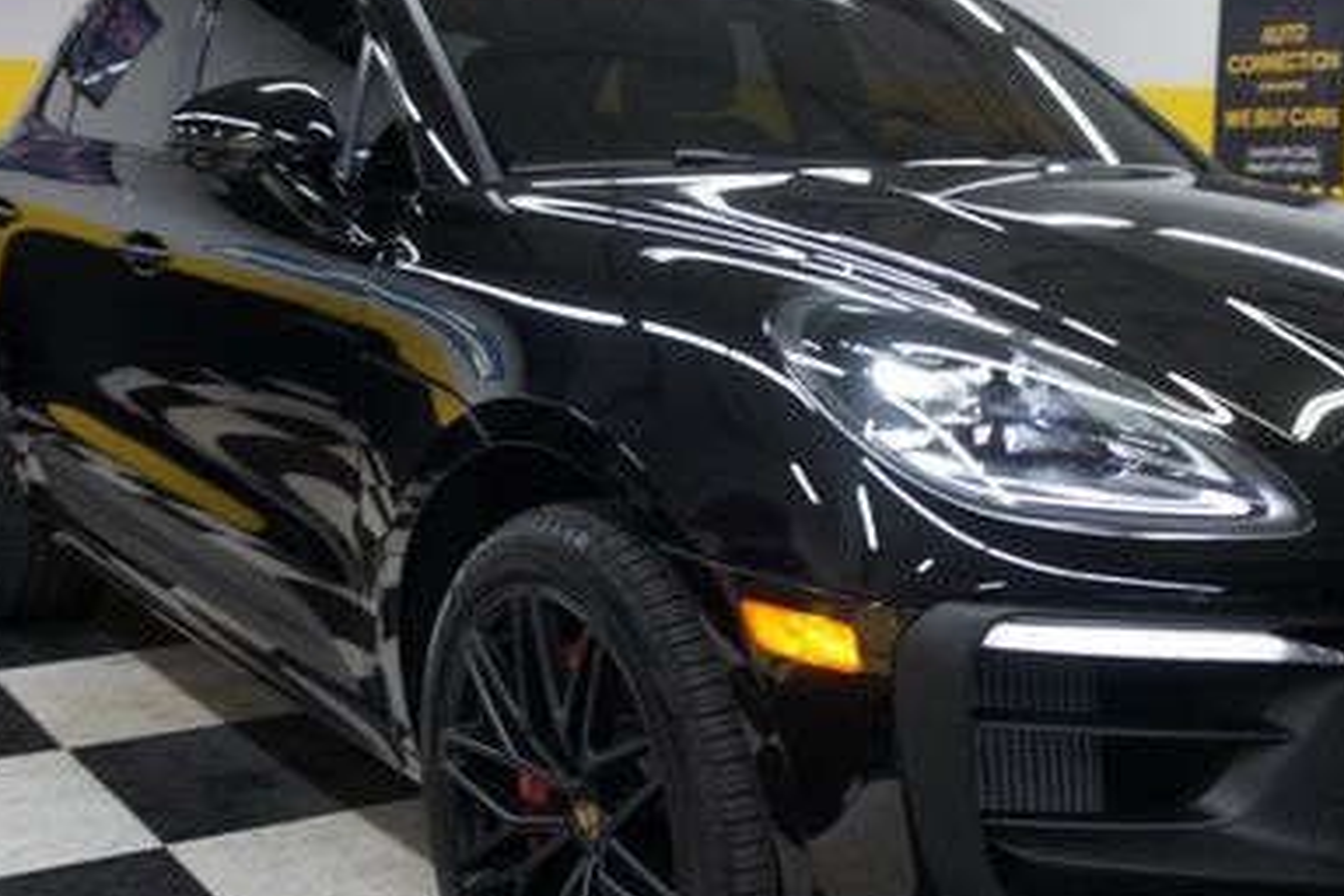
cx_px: 924
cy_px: 466
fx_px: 1867
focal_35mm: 50
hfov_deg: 39.0
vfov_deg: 27.0
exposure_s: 1/30
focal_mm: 20
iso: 250
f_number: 4
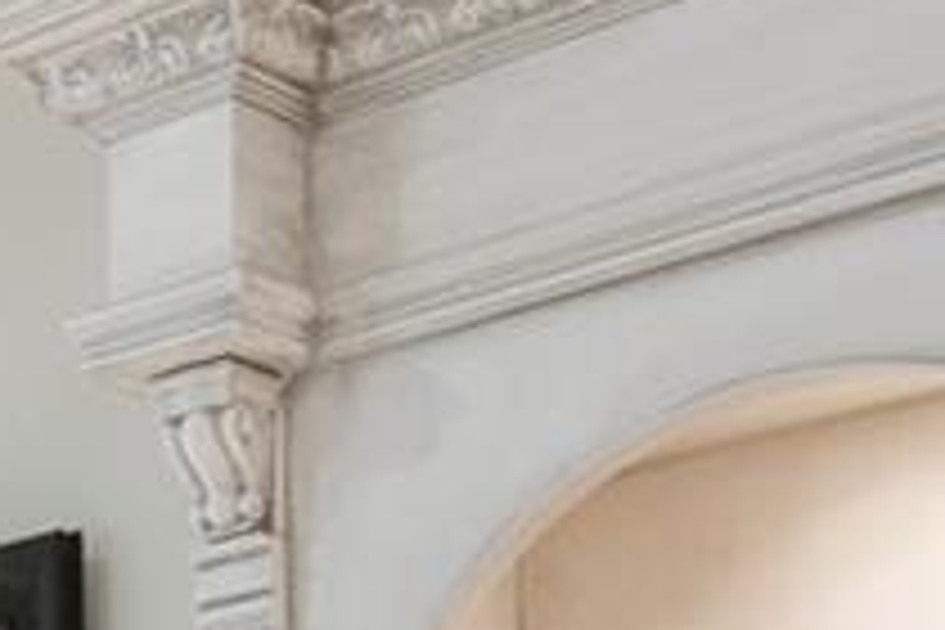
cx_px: -675
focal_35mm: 122
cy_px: 1440
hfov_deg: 14.9
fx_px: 3202
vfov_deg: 10.0
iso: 250
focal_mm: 16
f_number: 9
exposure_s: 1/6
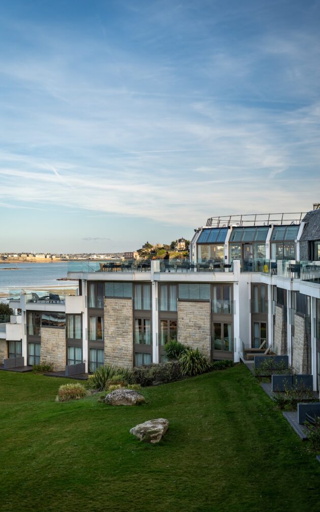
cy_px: 257
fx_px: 725
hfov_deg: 24.9
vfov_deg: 38.9
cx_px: 165
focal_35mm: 52
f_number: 2.8
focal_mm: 50
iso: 100
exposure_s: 1/500
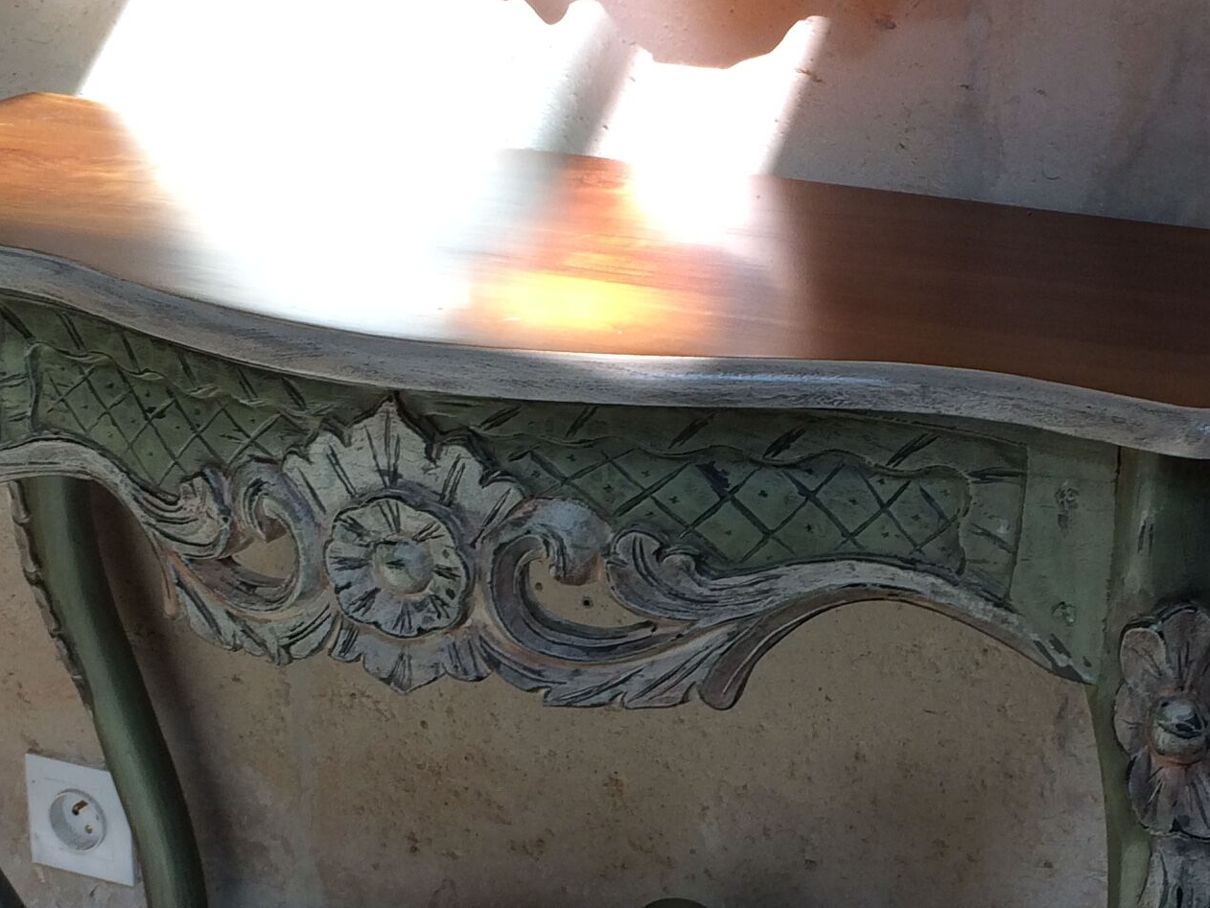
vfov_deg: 19.4
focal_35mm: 75
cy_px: 755
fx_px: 2622
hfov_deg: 26.0
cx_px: 697
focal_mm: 4.15
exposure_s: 1/103
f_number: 2.2
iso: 32
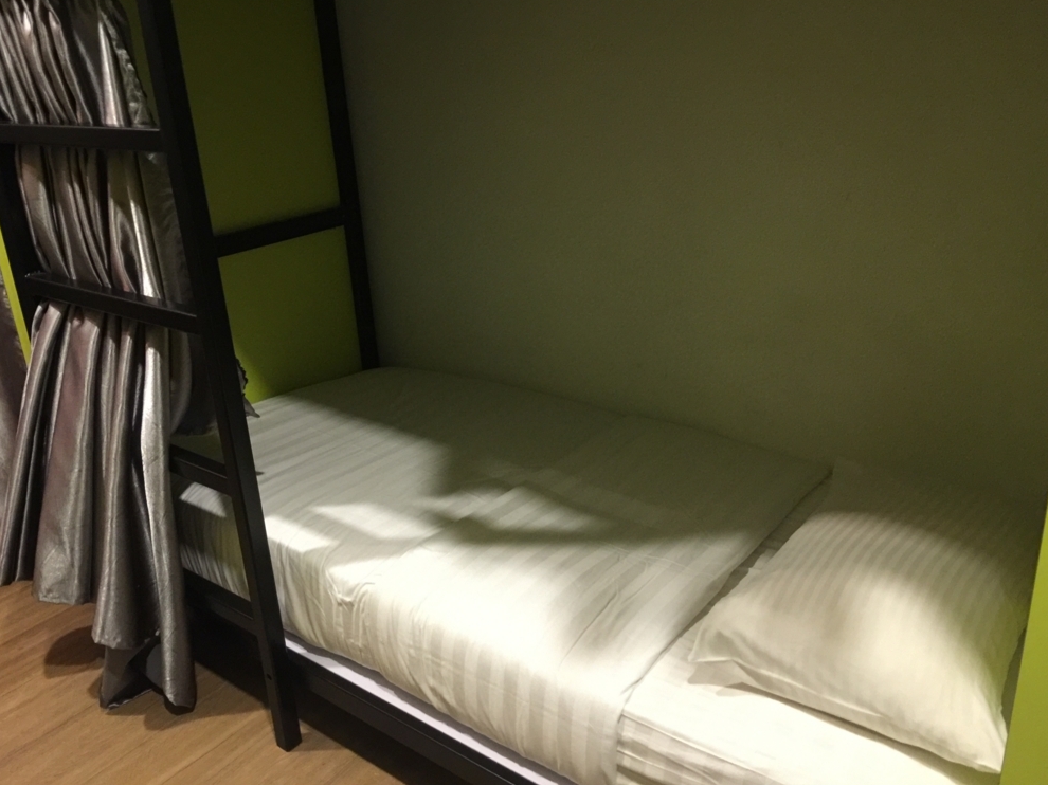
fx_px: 908
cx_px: 523
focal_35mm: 30
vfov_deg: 46.8
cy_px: 380
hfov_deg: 60.0
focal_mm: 4.15
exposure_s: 1/8
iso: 200
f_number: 2.2
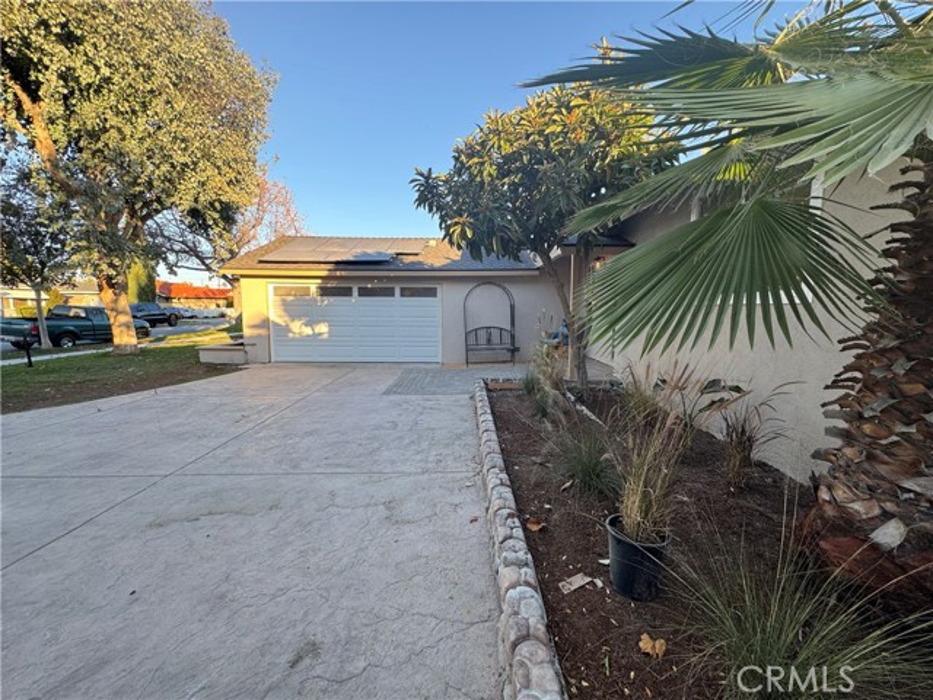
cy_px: 350
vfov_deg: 85.7
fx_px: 377
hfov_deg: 102.1
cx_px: 466
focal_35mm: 14
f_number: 2.2
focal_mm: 2.22
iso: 40
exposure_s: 1/99
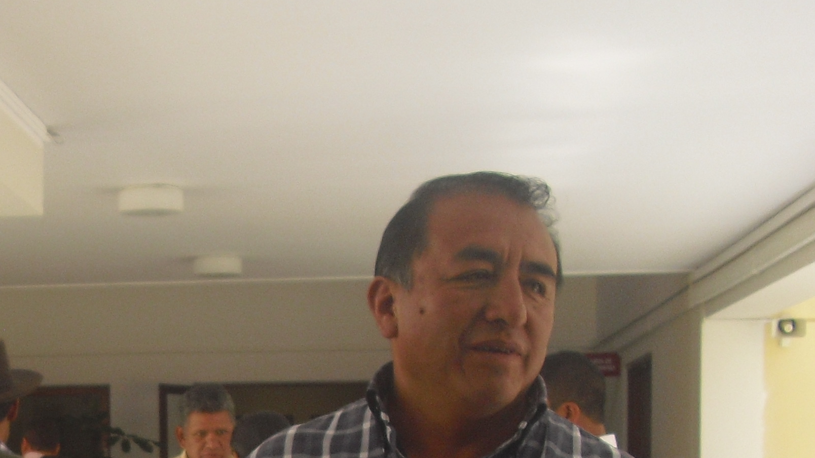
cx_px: -85
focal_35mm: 89
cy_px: 623
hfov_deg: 22.6
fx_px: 1923
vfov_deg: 13.1
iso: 100
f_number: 3.1
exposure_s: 1/200
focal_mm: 6.3
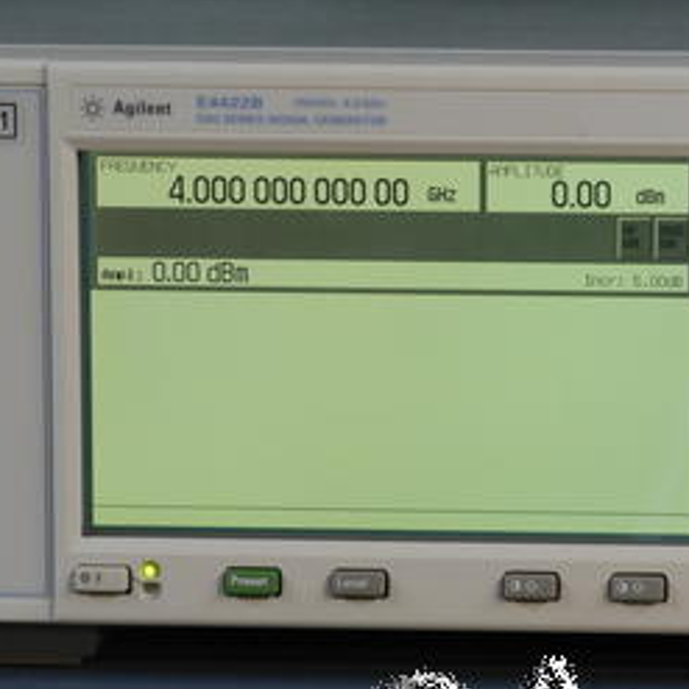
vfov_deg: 6.9
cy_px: 396
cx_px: 483
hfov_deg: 6.9
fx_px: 5675
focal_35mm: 252
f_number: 22
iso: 800
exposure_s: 1/2.5
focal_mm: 88
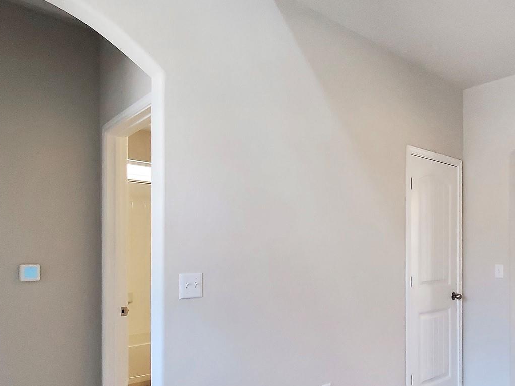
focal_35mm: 26
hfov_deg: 66.3
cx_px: 322
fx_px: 387
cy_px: 249
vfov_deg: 52.3
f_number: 2.2
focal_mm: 1.8
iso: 320
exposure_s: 1/60
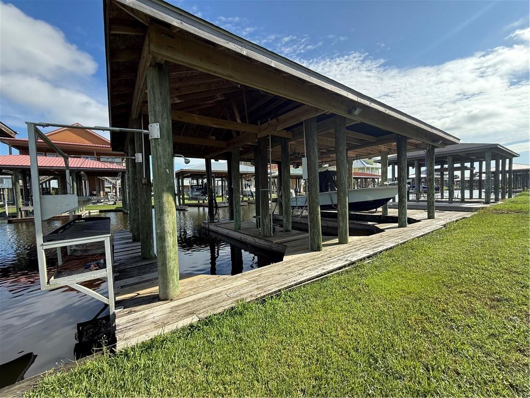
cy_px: 199
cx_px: 265
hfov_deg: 102.1
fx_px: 214
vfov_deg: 85.7
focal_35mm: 14
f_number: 2.2
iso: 50
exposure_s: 1/613
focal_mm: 2.22
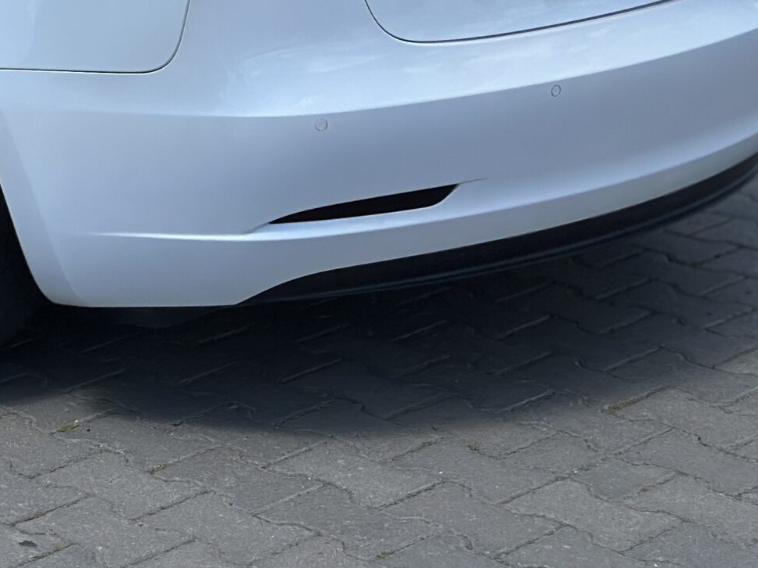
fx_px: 2781
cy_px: -165
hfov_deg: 15.1
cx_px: -114
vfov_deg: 11.4
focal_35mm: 127
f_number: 1.78
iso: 100
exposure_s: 1/6623
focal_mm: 6.86
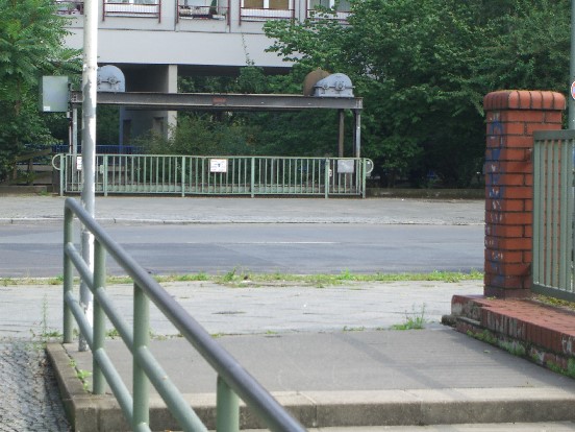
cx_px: 288
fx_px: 1894
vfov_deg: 13.0
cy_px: 216
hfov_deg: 17.3
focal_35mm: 114
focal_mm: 23.7
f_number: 5.1
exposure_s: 1/100
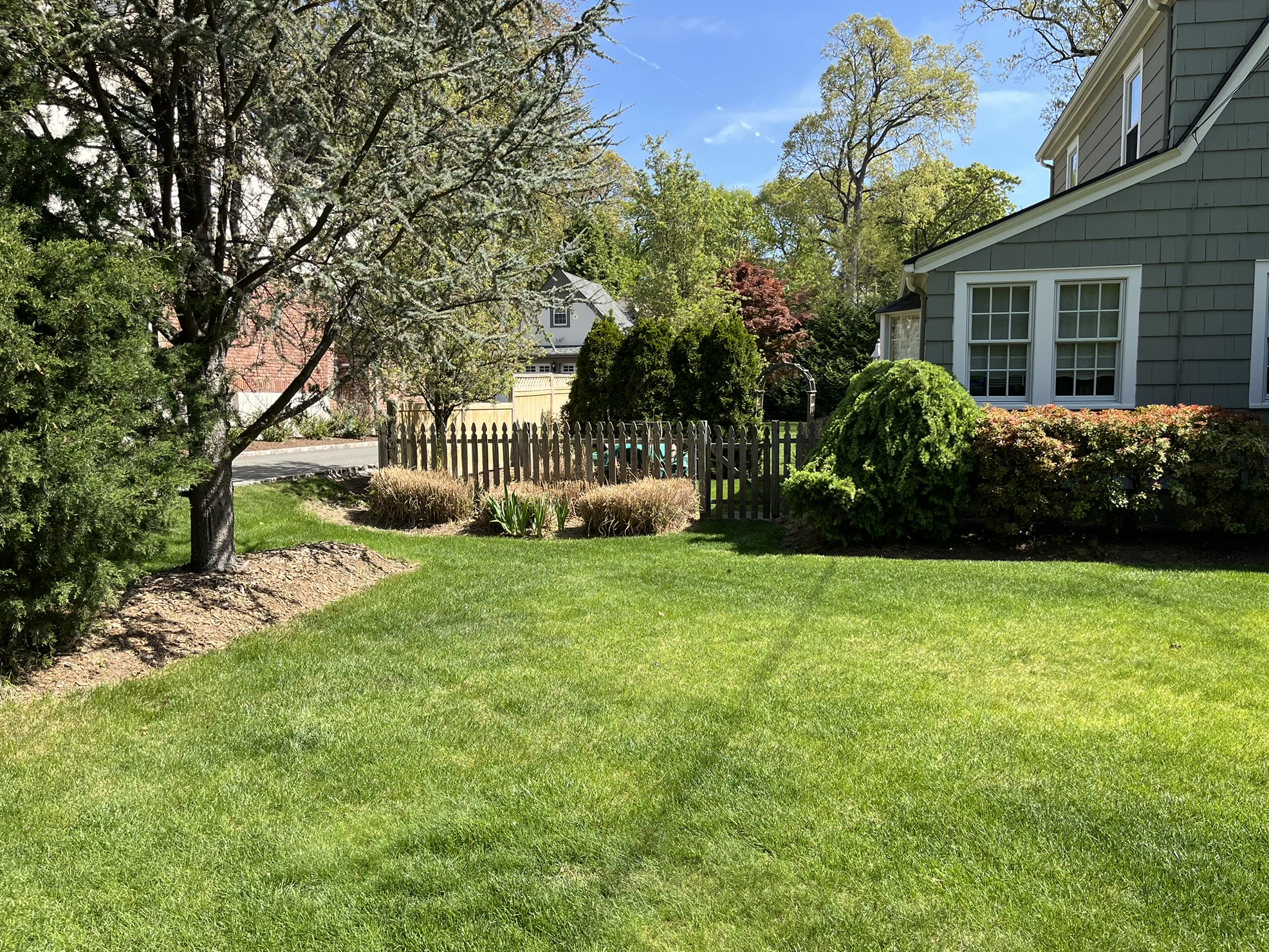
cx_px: 649
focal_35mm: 27
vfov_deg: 51.4
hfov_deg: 65.3
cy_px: 484
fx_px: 990
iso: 50
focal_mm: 5.1
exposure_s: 1/1372
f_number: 1.6
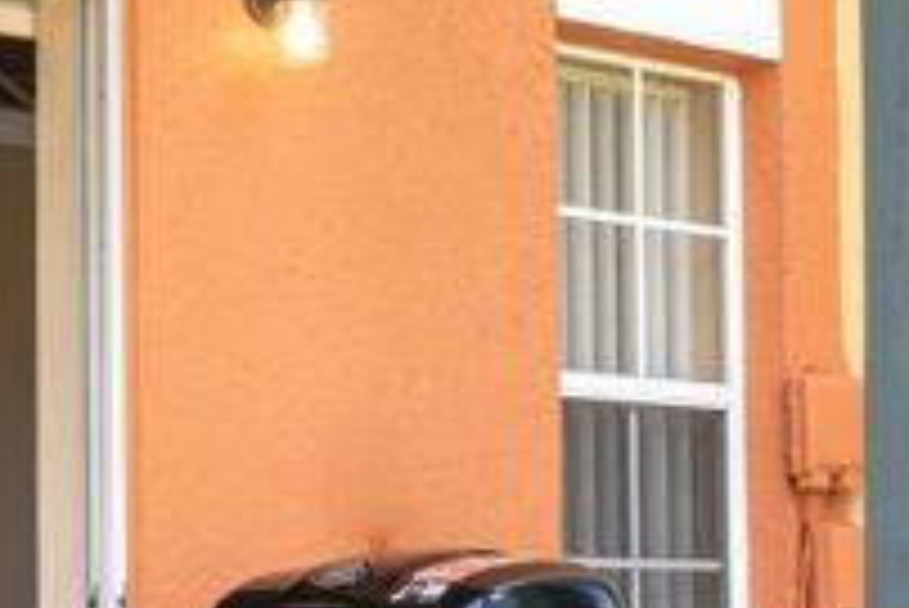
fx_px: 2552
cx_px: -223
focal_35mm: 101
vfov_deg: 13.5
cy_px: 543
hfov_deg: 18.9
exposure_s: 1/100
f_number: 14
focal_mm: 29
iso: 1000
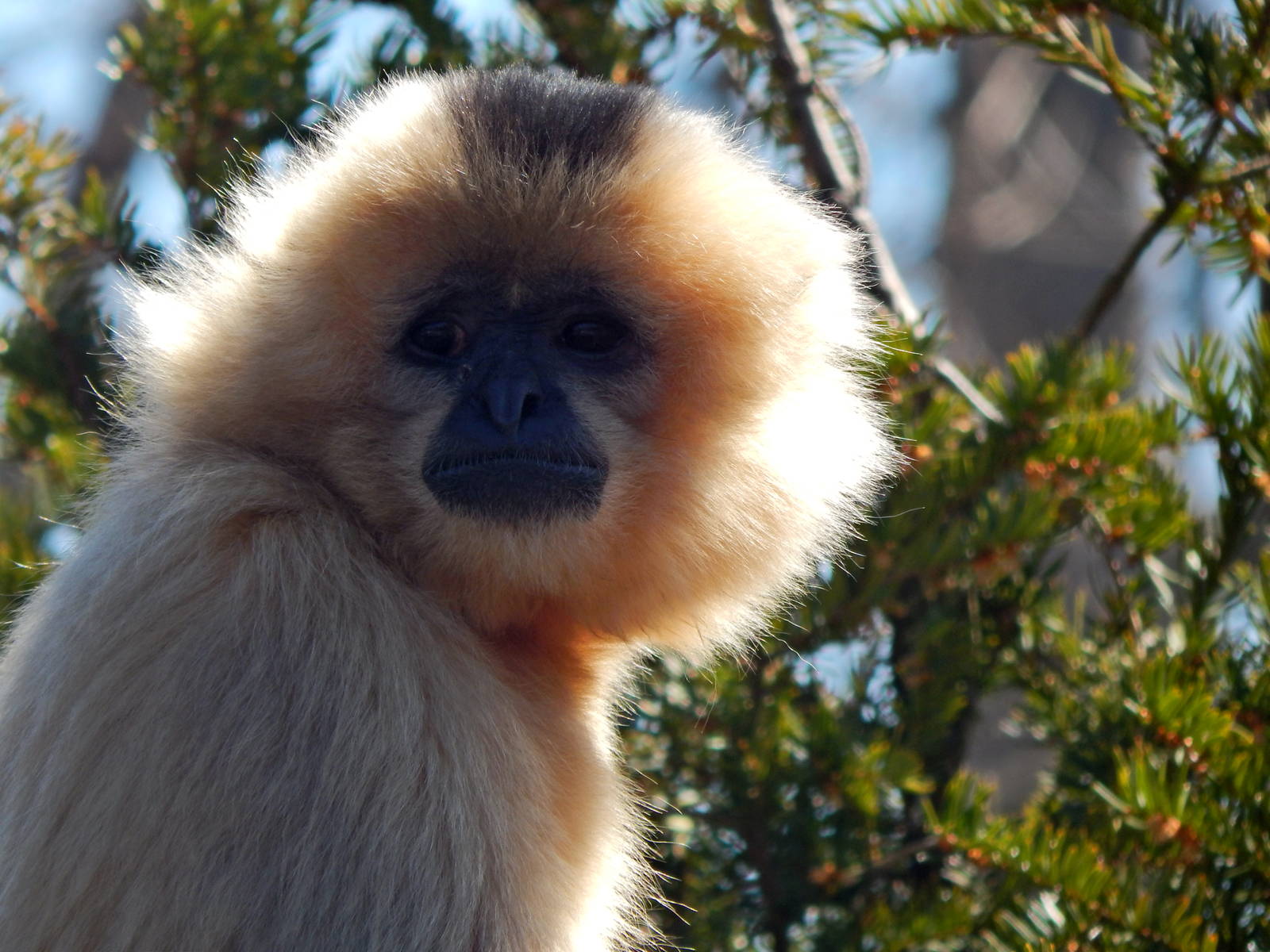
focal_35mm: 675
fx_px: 24765
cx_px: 635
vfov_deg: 2.2
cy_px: 476
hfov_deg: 2.9
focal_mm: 120
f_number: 5.8
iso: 125
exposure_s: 1/250
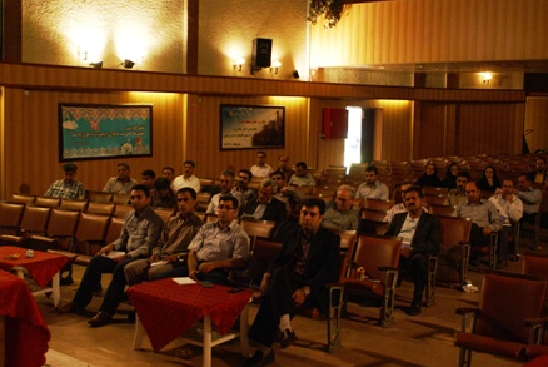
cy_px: 180
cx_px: 275
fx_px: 655
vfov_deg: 31.3
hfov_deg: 45.4
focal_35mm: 43
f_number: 4.5
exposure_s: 1/30
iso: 400
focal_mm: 28
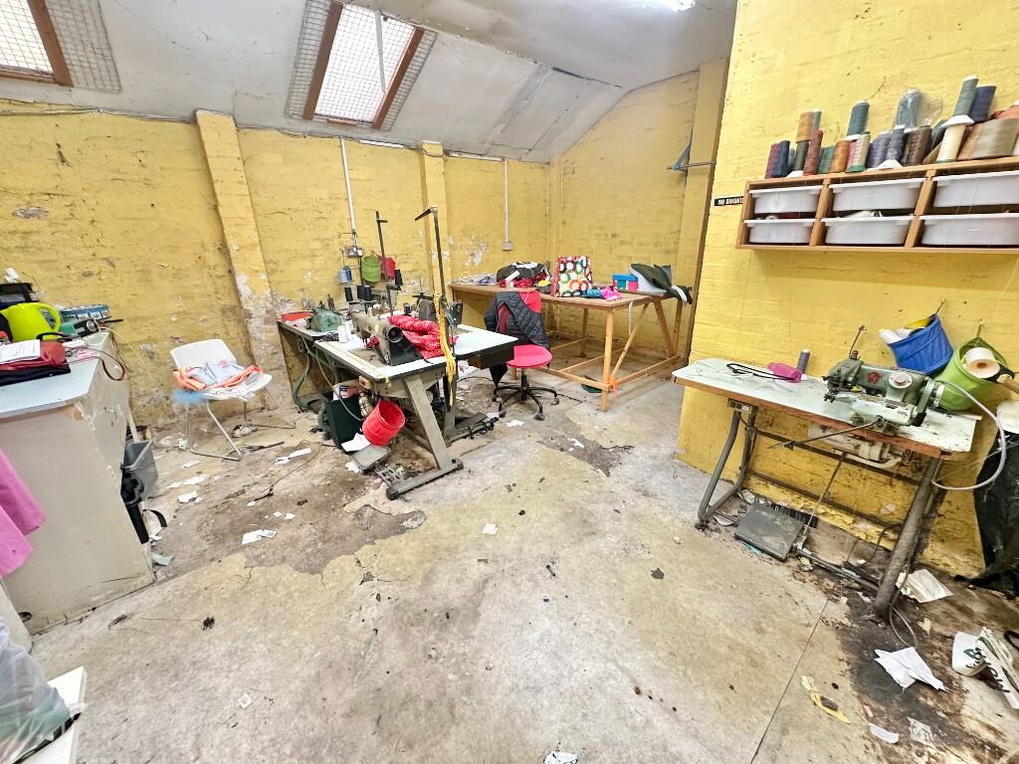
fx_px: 412
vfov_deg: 85.7
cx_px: 510
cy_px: 382
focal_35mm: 14
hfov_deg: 102.1
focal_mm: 2.22
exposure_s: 1/50
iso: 250
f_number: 2.2
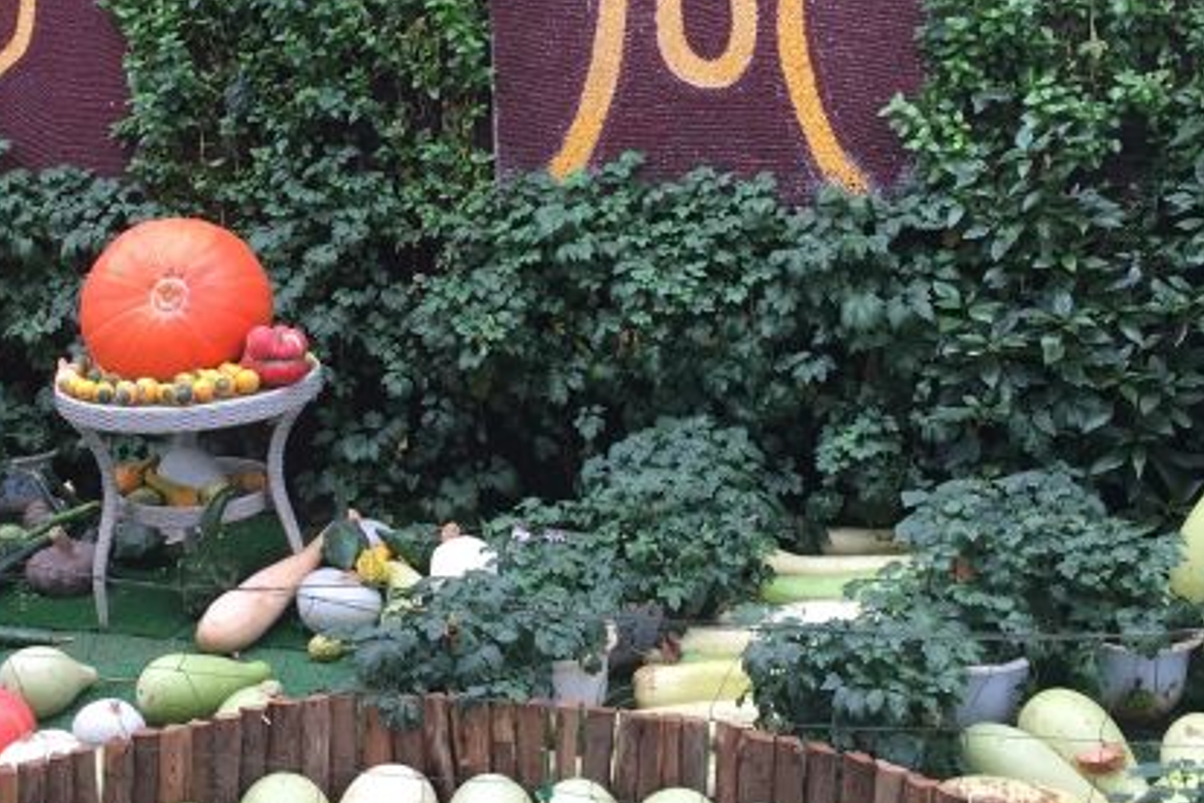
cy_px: 260
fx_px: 1706
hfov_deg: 38.5
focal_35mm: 51
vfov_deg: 26.3
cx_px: 419
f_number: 2.2
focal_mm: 4.15
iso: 32
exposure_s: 1/33
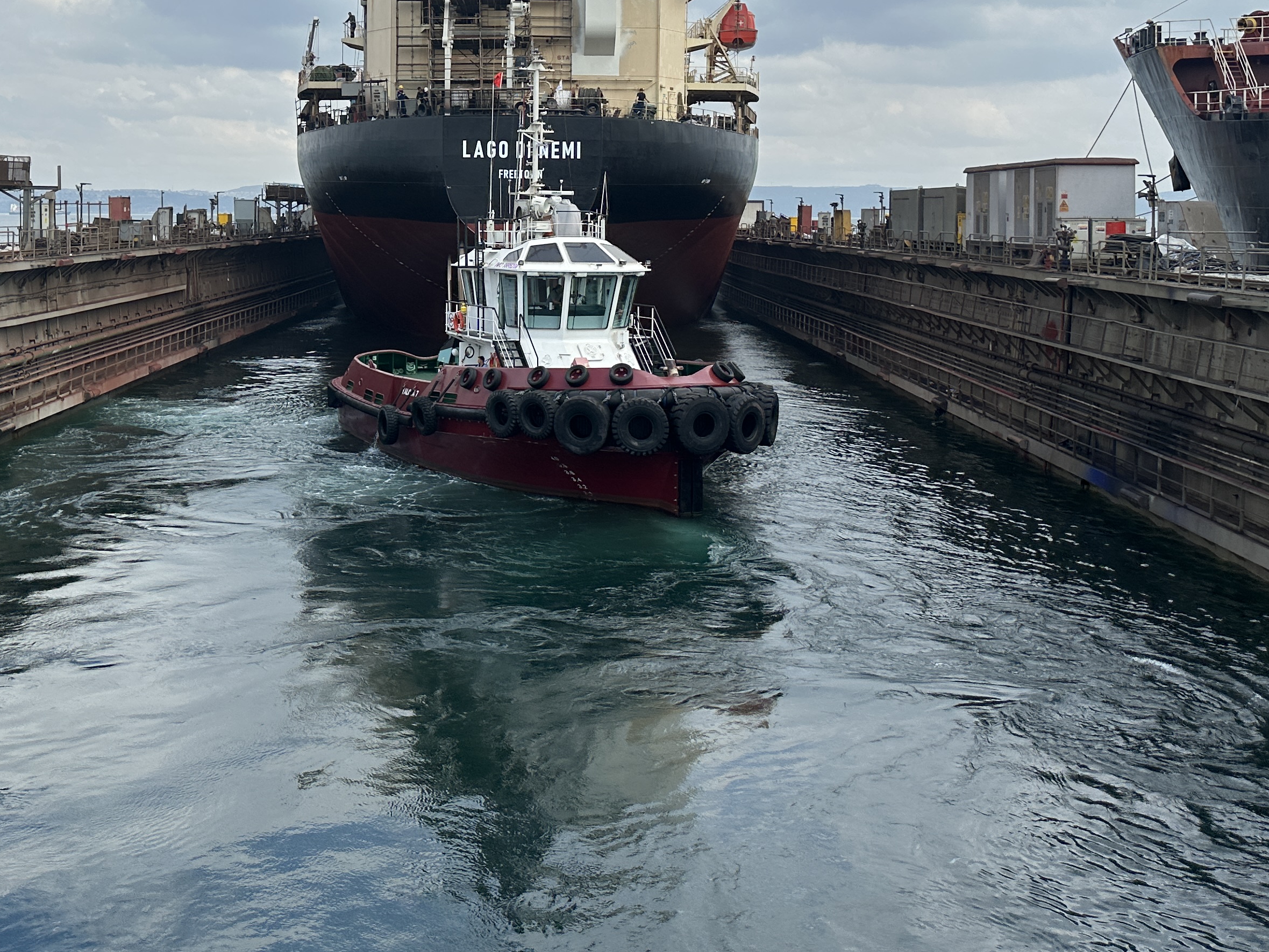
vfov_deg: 34.2
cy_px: 200
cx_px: 457
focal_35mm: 41
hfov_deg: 45.3
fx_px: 1503
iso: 80
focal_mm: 6.86
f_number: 1.78
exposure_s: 1/5000
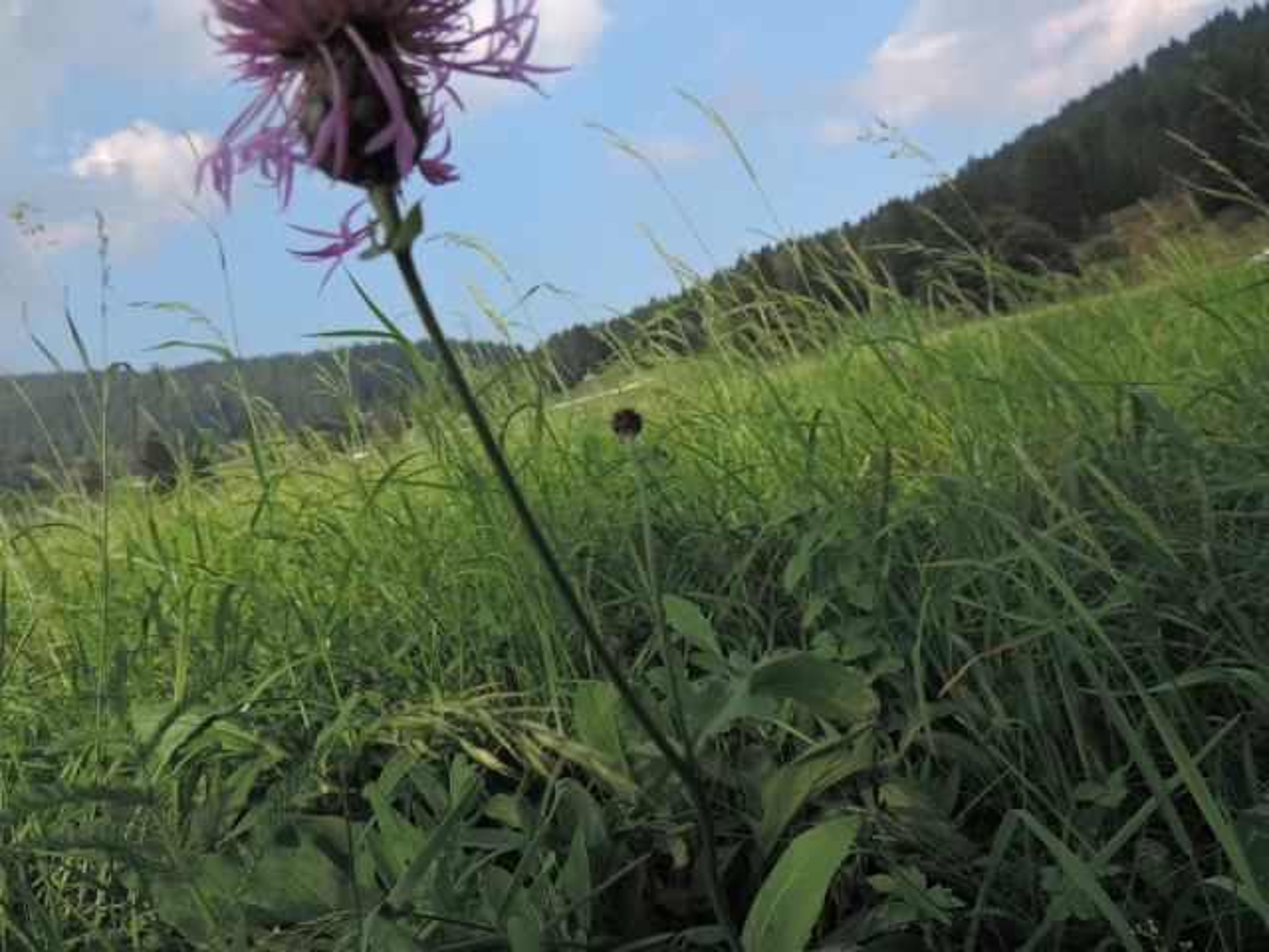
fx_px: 880
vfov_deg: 56.8
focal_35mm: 24
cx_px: 634
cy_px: 476
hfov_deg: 71.6
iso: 100
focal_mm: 4.3
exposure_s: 1/800
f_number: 3
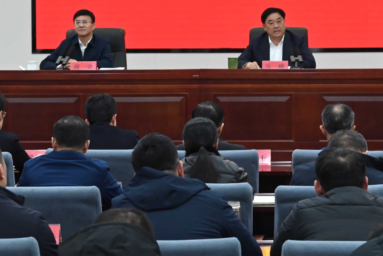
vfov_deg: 10.5
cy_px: 39
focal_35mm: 130
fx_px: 1383
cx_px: 302
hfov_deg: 15.7
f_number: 5.3
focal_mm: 46
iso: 3200
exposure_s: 1/100
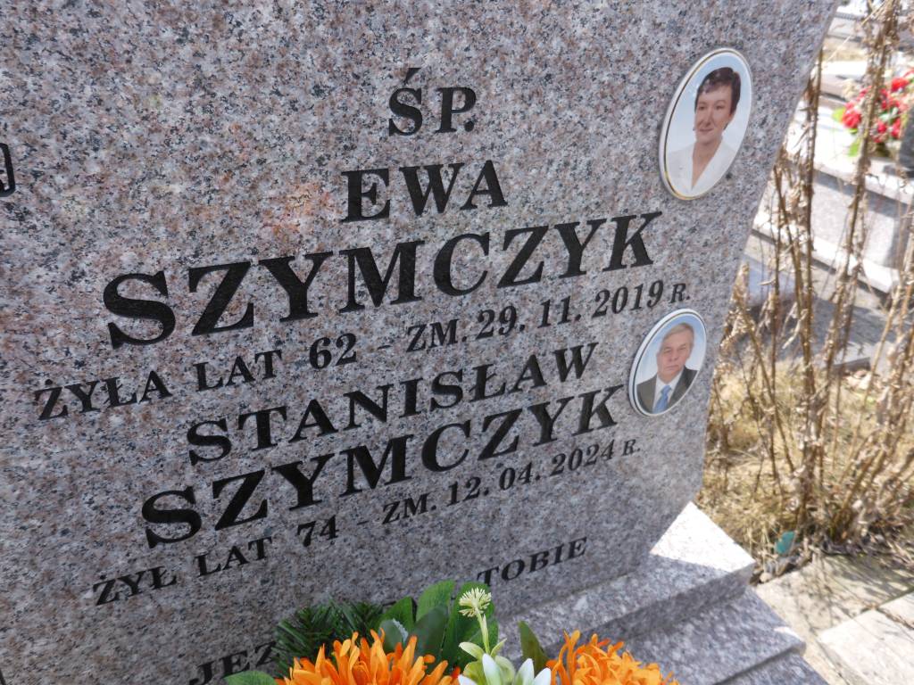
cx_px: 457
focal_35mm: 28
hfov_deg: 63.4
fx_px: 739
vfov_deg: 49.7
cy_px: 342
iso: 80
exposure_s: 1/400
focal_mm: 4.9
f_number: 3.3
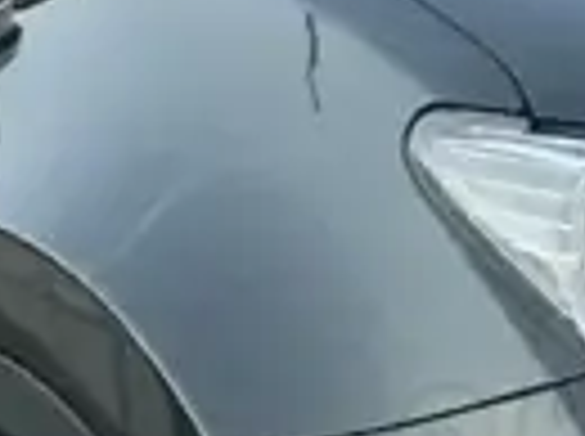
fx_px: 7422
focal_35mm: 440
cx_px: -126
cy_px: 607
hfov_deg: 4.5
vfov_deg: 3.4
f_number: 2.8
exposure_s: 1/50
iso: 64
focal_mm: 6.6
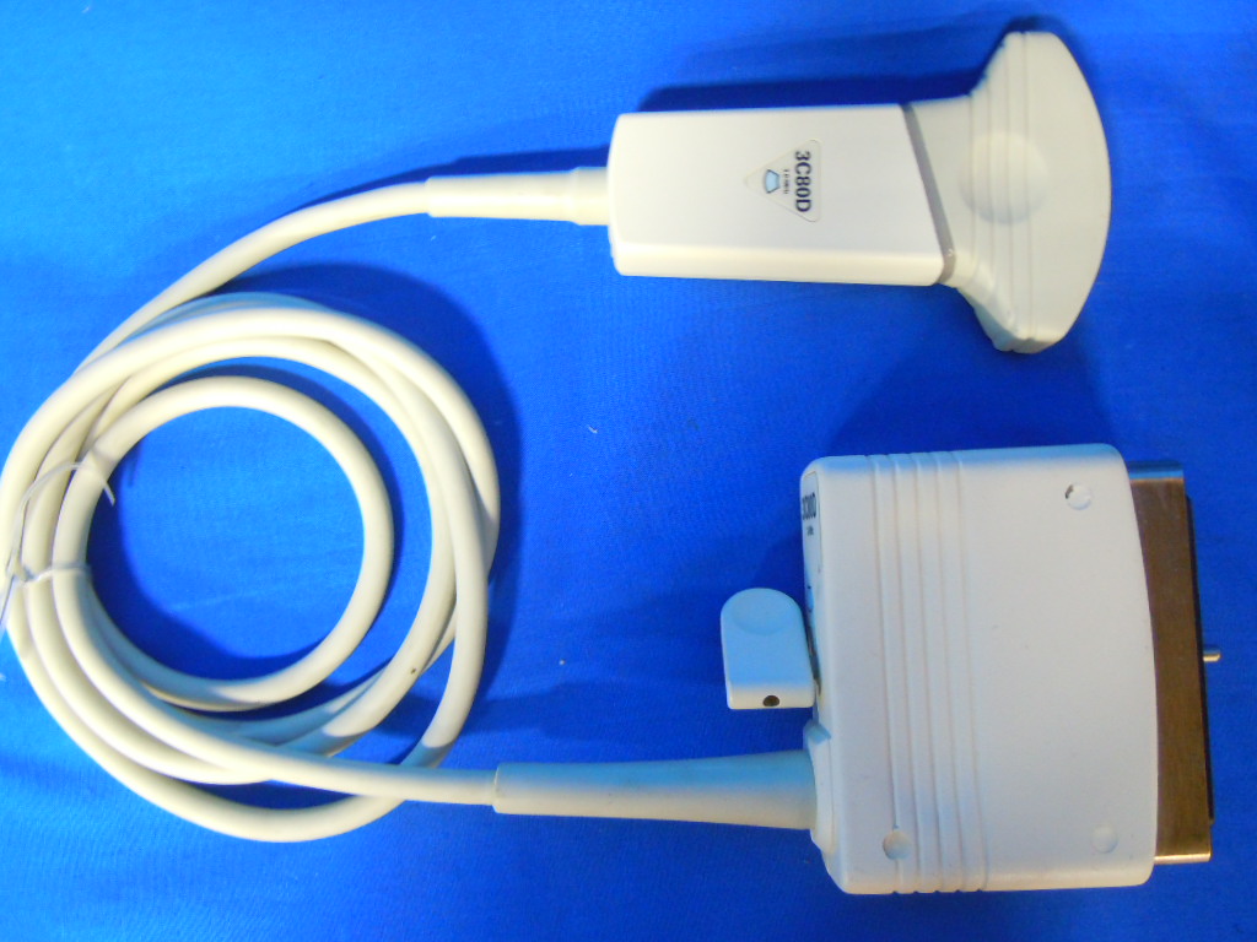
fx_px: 1089
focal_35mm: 30
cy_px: 471
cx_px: 628
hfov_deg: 60.0
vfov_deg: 46.8
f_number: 3.5
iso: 400
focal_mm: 5.4
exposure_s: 1/6
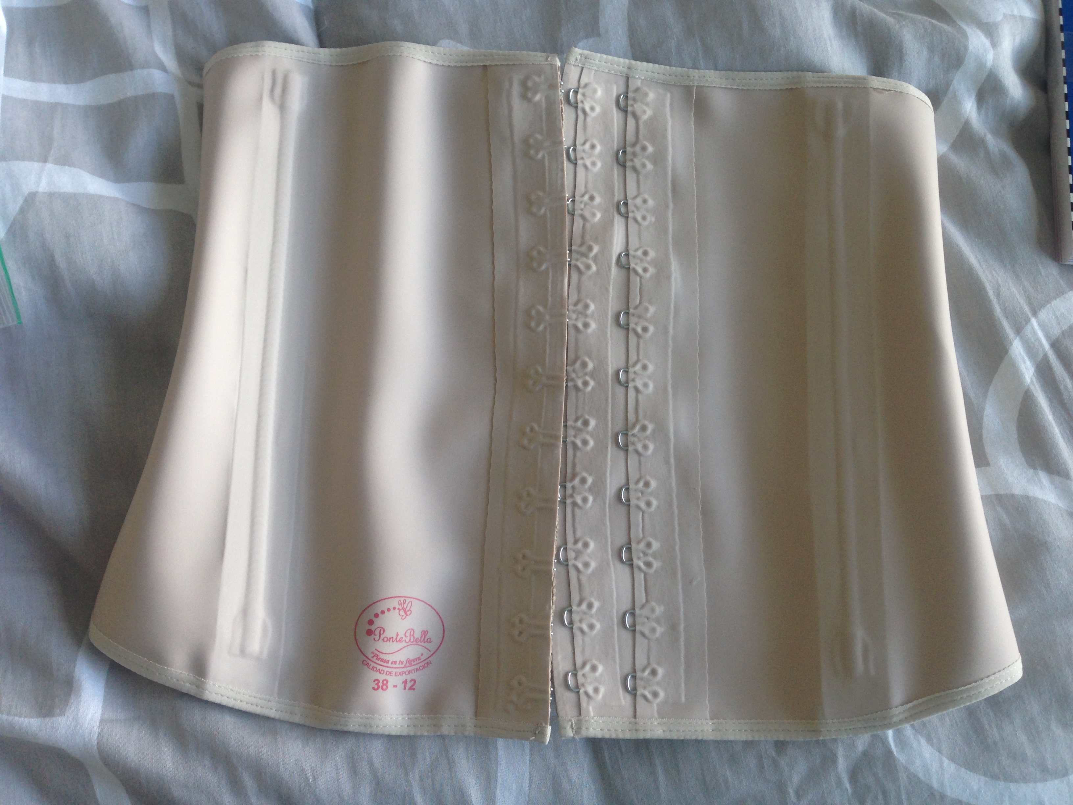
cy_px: 402
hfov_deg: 55.4
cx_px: 536
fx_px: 1023
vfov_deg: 42.9
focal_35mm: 33
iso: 64
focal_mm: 4.12
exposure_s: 1/20
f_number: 2.4
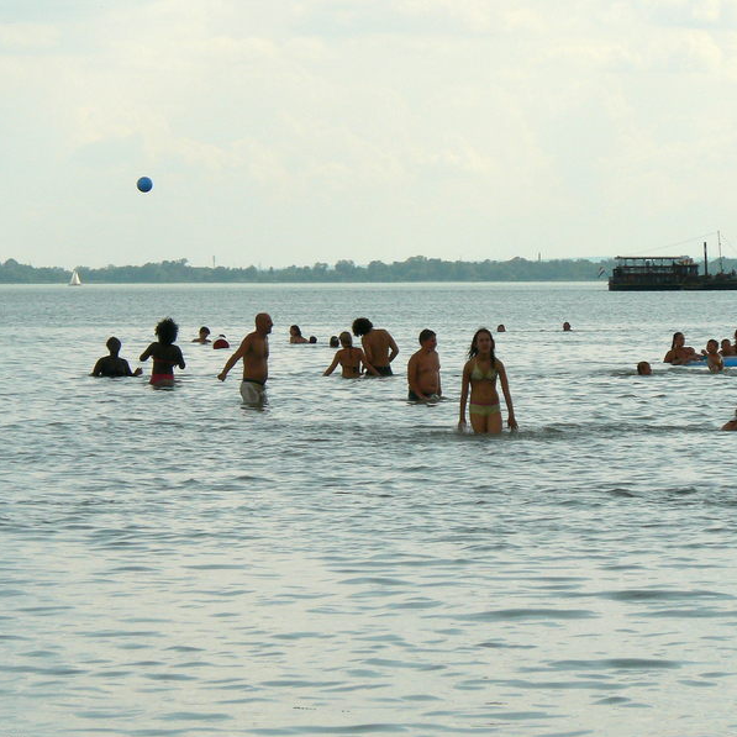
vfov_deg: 6.6
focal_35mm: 264
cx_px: 332
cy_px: 369
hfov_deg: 6.6
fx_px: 6359
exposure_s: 1/500
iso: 80
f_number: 8
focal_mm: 37.1
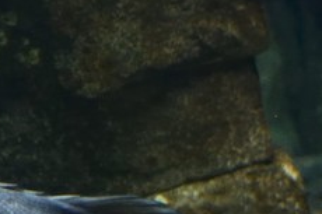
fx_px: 1493
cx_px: 931
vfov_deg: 7.4
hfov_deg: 9.8
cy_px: 607
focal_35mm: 167
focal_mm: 24
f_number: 3.5
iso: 1600
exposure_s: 1/50
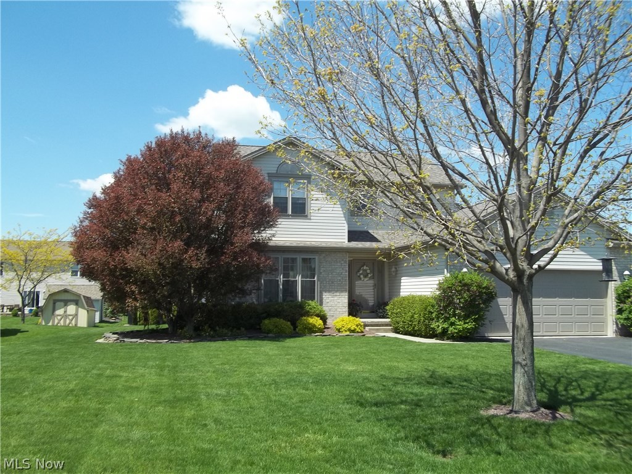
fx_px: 584
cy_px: 237
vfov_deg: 44.2
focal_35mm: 32
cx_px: 316
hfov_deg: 56.8
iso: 64
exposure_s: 1/100
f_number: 8.8
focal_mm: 5.7
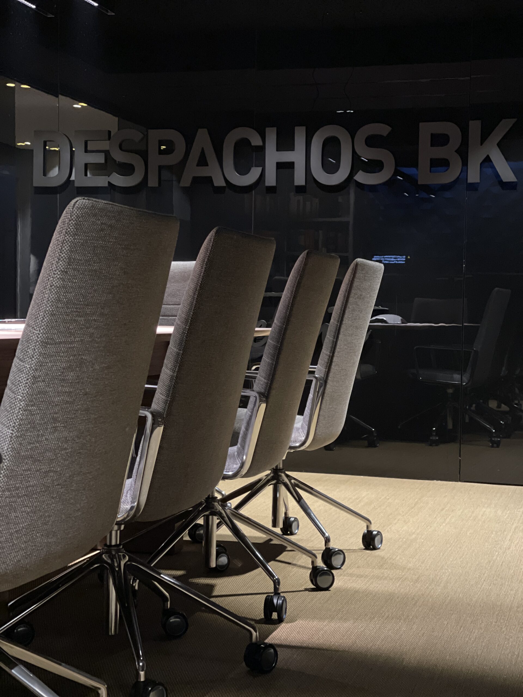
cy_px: 348
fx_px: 1289
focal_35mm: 64
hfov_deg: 22.9
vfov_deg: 30.3
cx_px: 262
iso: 800
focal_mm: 7.5
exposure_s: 1/14
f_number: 2.2
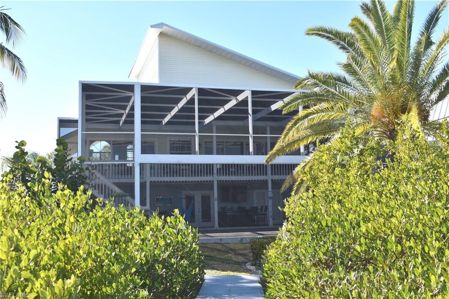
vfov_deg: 33.0
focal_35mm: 40
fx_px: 505
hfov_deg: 47.9
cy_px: 150
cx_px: 224
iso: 100
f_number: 7.1
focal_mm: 27
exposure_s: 1/200
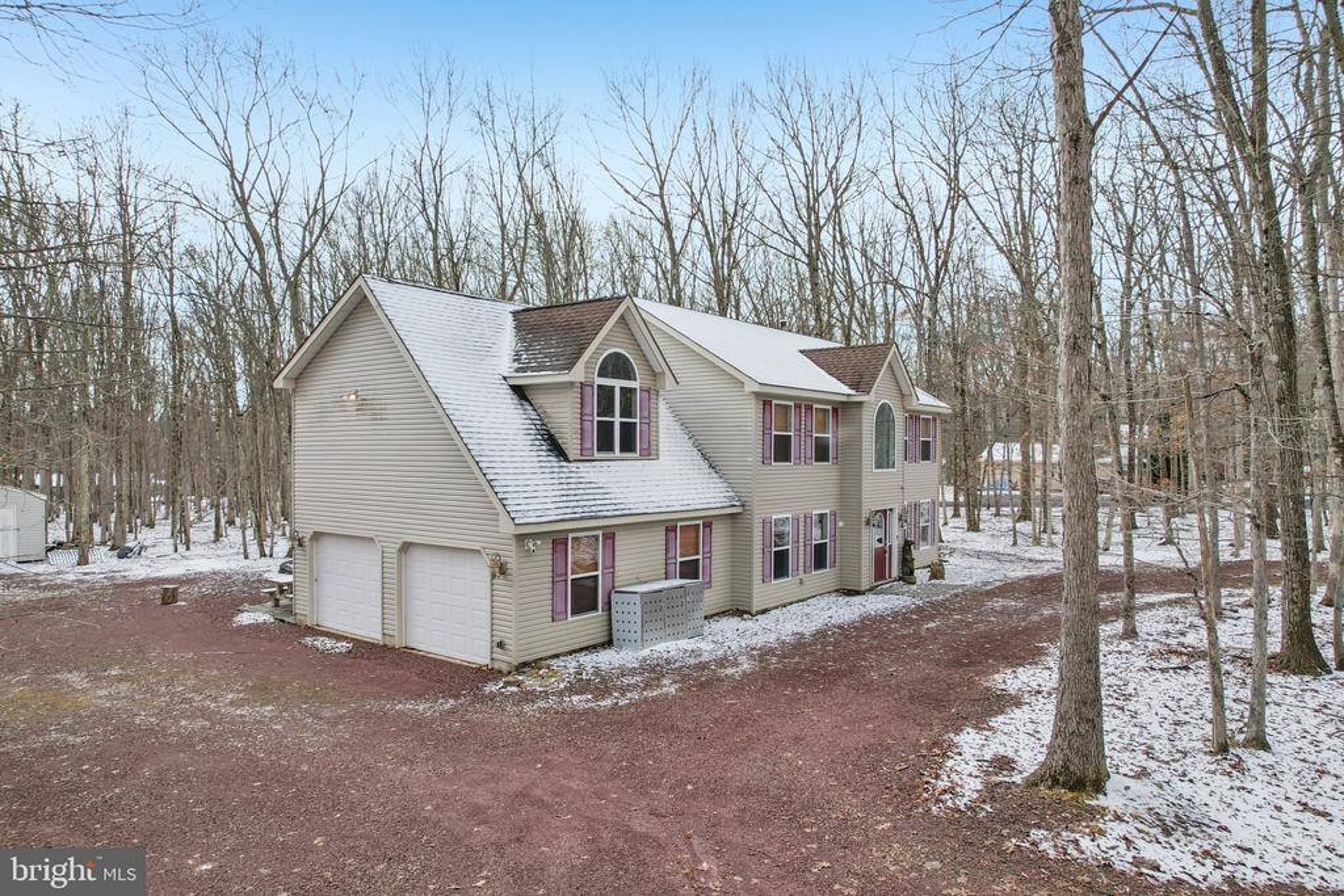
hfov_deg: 78.6
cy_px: 448
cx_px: 672
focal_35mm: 22
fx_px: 821
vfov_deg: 57.2
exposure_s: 1/1000
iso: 100
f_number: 2.8
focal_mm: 8.4
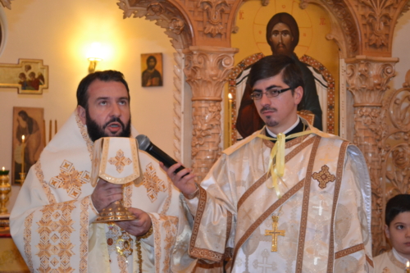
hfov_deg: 26.0
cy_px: 136
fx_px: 888
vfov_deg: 17.5
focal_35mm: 78
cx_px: 205
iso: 2800
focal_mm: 52
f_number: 5.6
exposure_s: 1/60
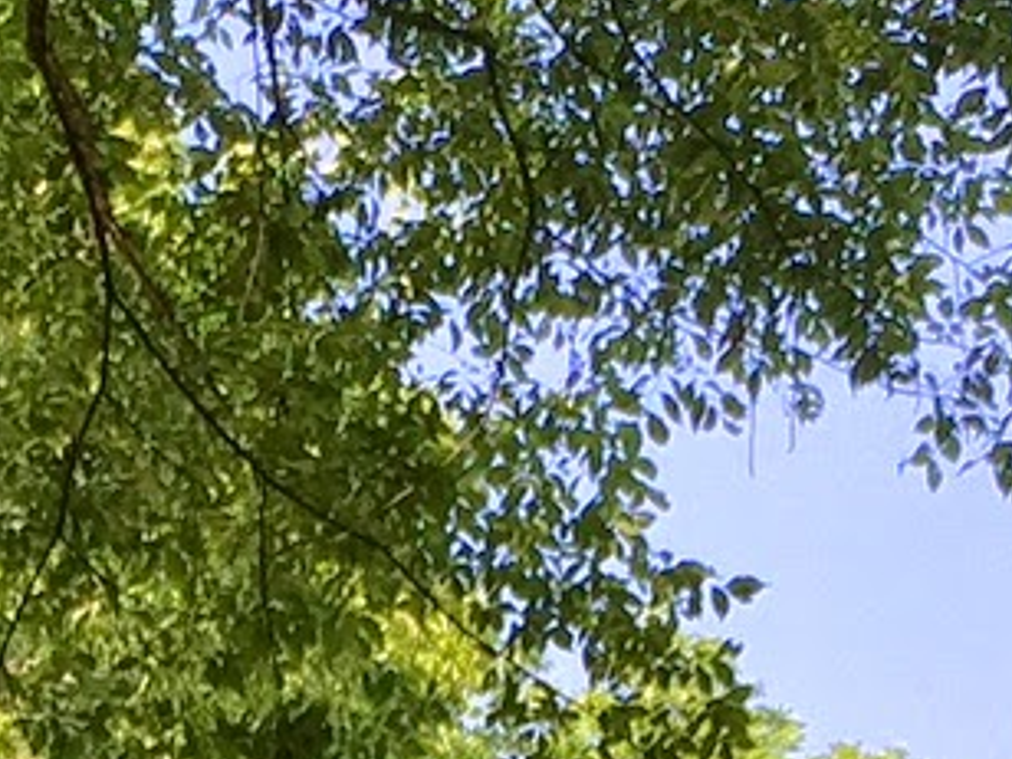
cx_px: 306
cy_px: 1860
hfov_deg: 10.2
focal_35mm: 193
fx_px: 5642
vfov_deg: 7.2
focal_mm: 4.15
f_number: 2.2
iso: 32
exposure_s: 1/425
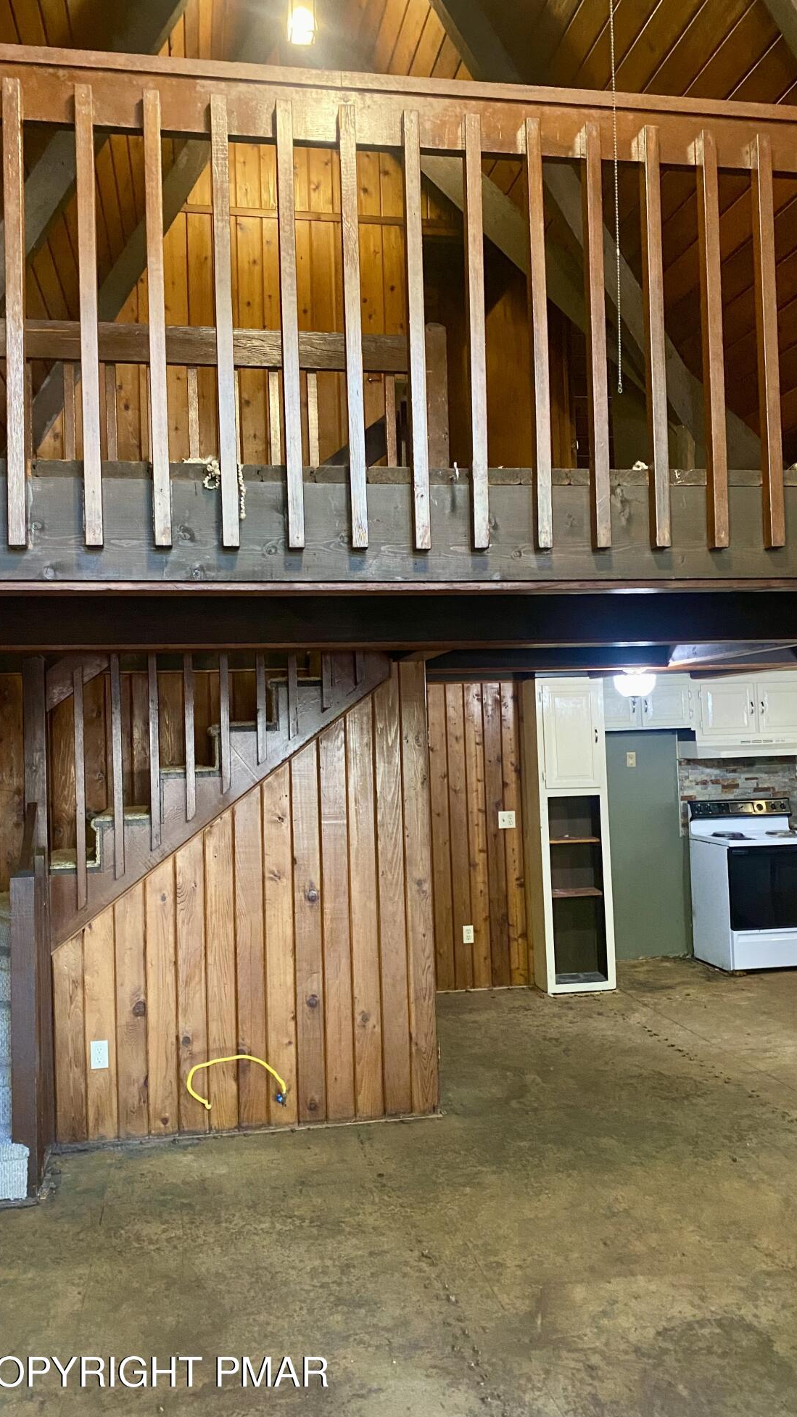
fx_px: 1090
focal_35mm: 29
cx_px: 373
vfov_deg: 66.1
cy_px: 714
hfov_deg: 40.2
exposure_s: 1/30
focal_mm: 4.25
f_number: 1.8
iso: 640
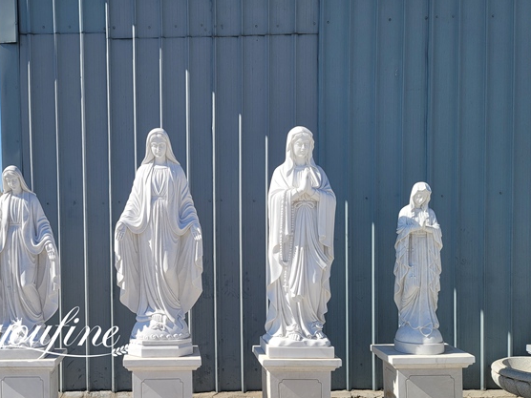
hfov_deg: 50.0
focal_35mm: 36
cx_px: 158
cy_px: 252
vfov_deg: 39.4
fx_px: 552
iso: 20
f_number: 1.8
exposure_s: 1/1105
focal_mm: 7
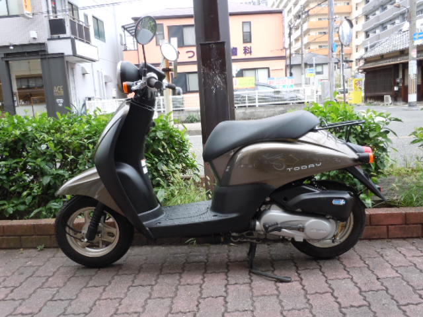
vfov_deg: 49.7
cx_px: 212
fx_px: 342
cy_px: 158
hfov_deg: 63.4
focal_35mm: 28
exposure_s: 1/60
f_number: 3.7
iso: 100
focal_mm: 5
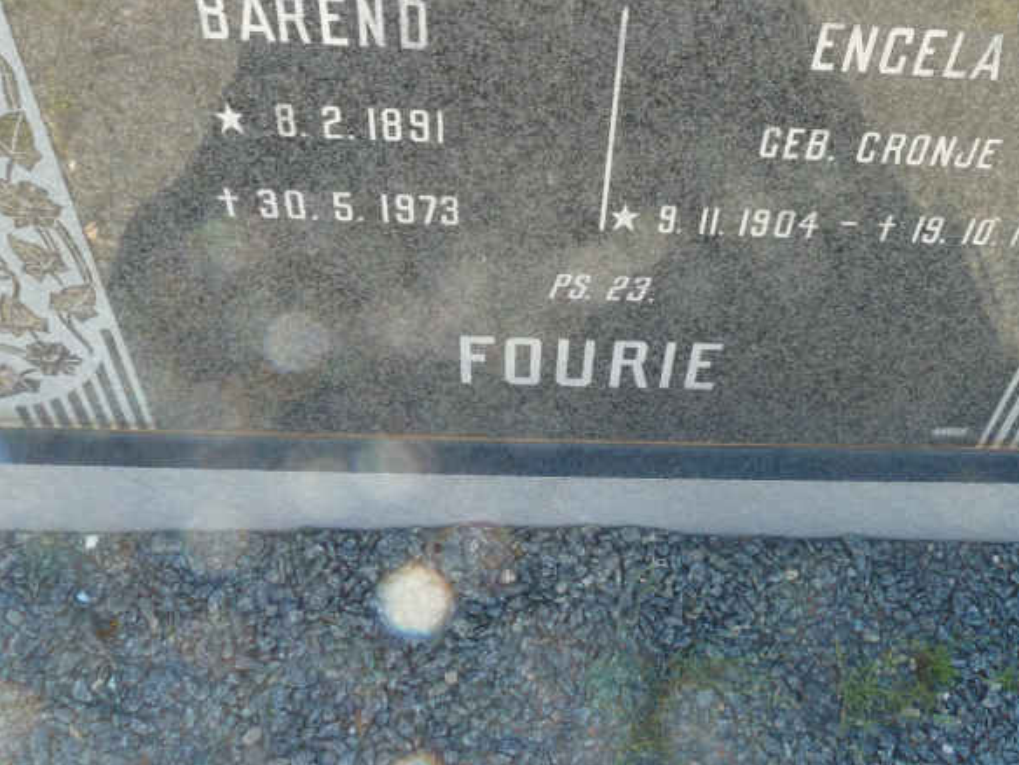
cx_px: 621
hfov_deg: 53.5
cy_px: 265
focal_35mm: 34
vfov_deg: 41.3
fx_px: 1001
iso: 125
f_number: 6.3
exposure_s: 1/30
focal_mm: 4.1
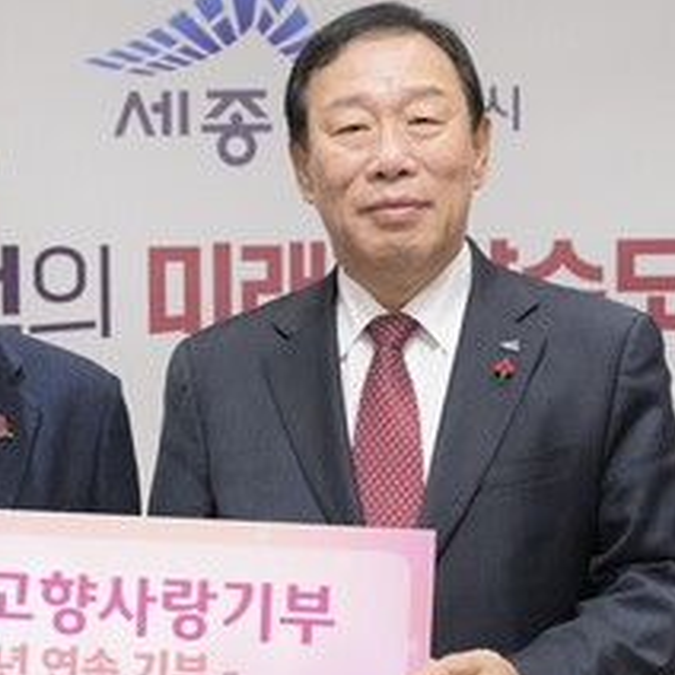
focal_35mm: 113
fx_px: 2493
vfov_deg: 15.4
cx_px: 159
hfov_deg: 15.3
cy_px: 481
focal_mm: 47
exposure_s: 1/160
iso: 3200
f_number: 4.5
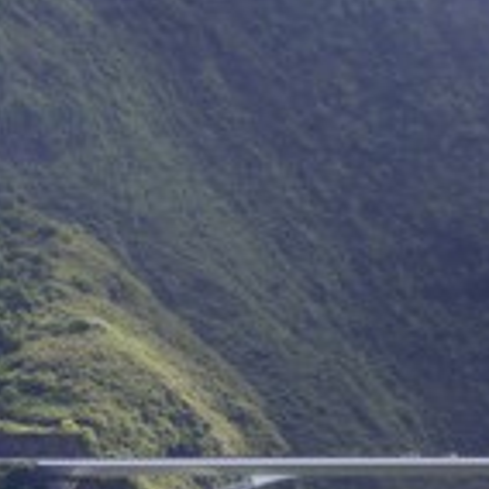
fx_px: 8071
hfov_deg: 3.5
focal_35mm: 505
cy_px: 424
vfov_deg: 3.5
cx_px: 487
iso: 800
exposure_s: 1/1250
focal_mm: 200
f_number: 7.1
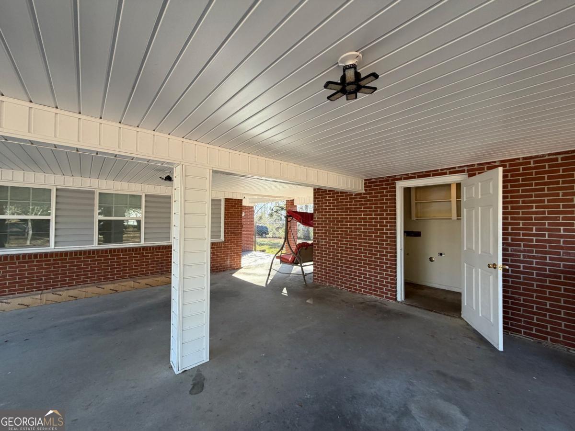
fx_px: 233
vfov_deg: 85.7
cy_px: 216
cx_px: 288
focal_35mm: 14
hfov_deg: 102.1
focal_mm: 2.22
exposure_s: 1/137
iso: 50
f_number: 2.2
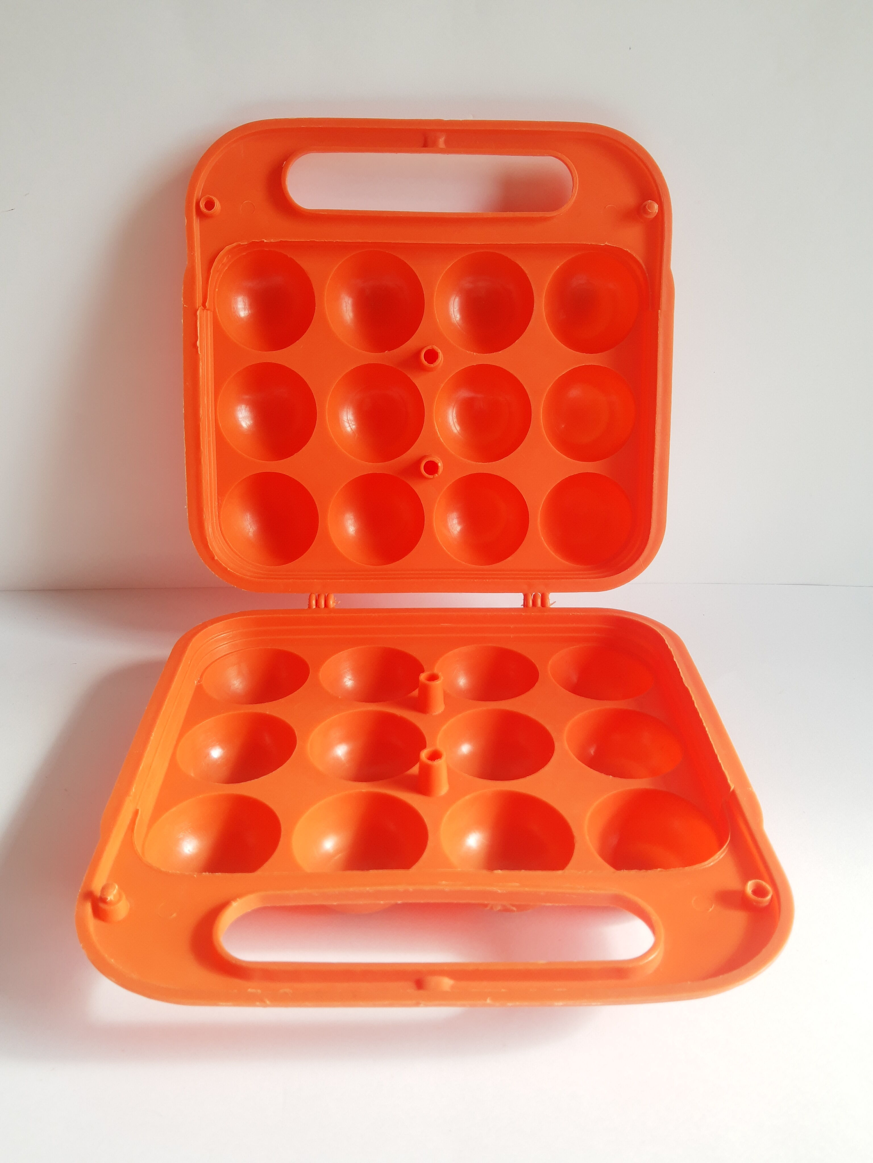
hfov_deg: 53.1
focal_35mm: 26
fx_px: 874
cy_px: 582
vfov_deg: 67.3
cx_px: 436
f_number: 1.8
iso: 40
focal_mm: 3.95
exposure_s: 1/134
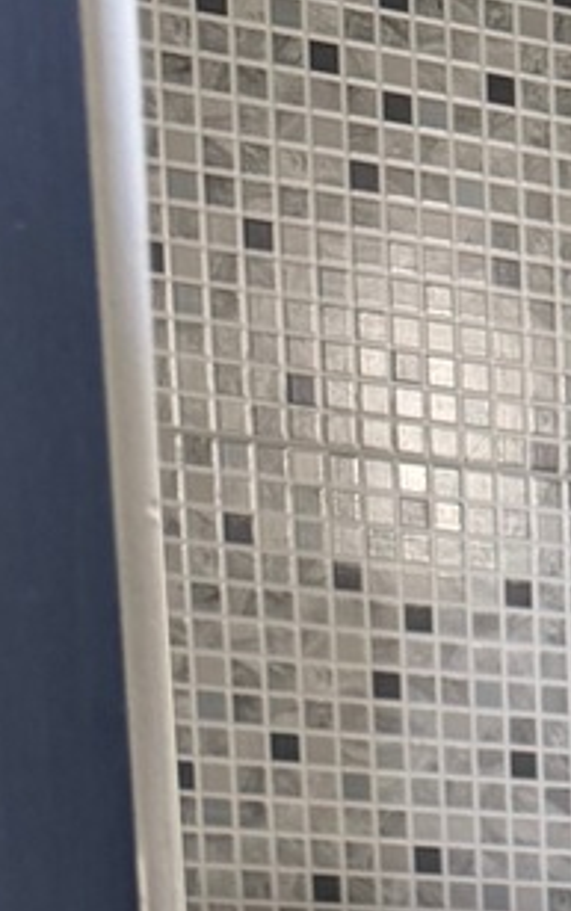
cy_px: 1621
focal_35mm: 99
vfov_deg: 17.3
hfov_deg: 11.7
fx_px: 2460
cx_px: 1175
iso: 250
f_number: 1.78
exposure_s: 1/60
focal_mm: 6.76
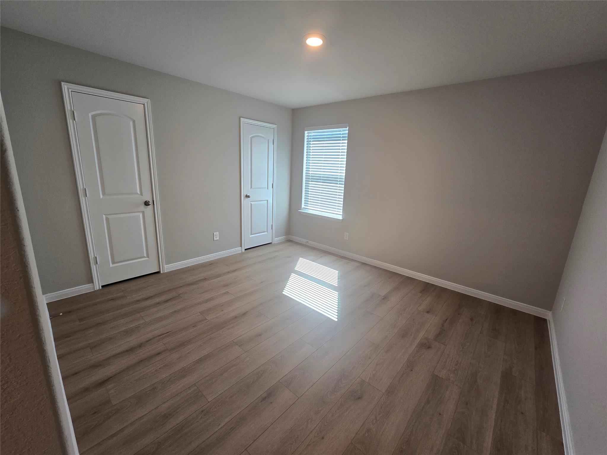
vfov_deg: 89.9
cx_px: 304
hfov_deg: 106.2
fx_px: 228
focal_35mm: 13
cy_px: 228
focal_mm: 2.2
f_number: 2.2
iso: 125
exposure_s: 1/60
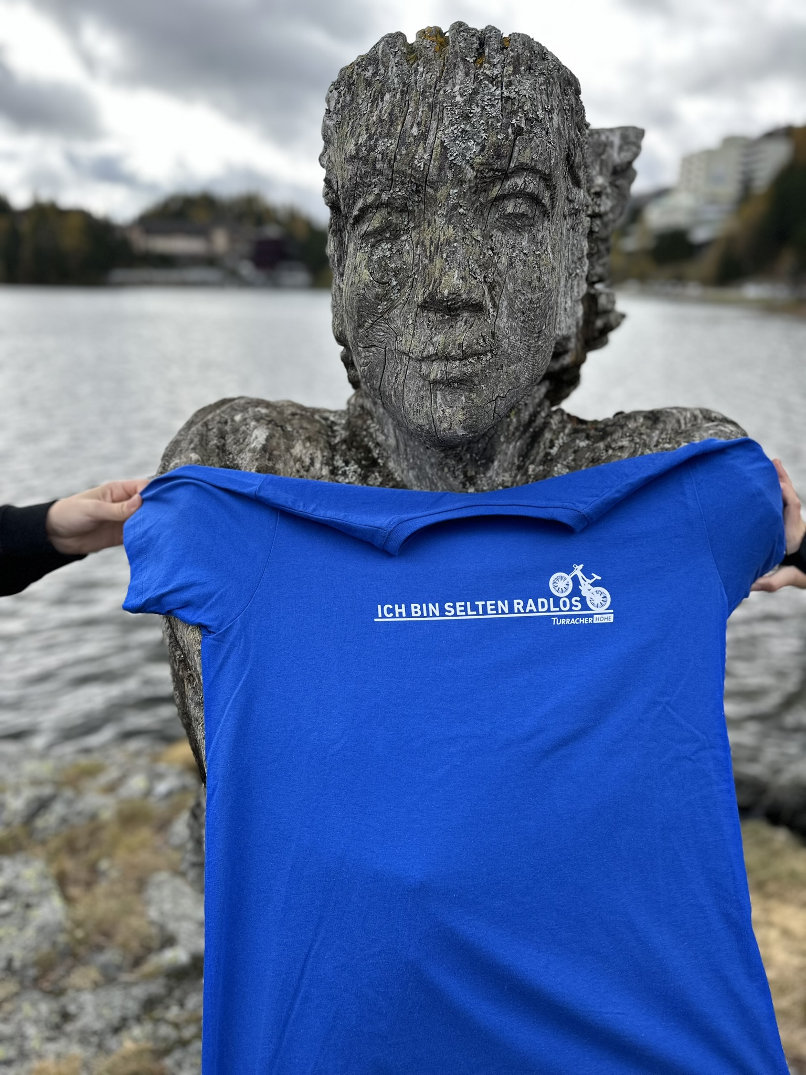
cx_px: 403
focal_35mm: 24
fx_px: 745
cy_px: 538
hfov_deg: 56.8
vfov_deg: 71.6
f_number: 1.78
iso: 80
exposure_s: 1/1119
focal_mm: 6.86
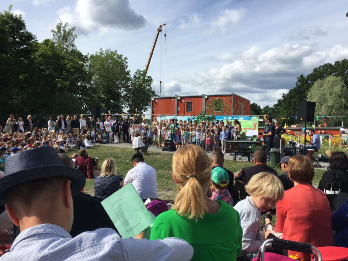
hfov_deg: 61.7
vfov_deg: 48.2
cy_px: 130
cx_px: 174
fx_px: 292
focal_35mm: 29
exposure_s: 1/2198
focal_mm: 4.15
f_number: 2.2
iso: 32
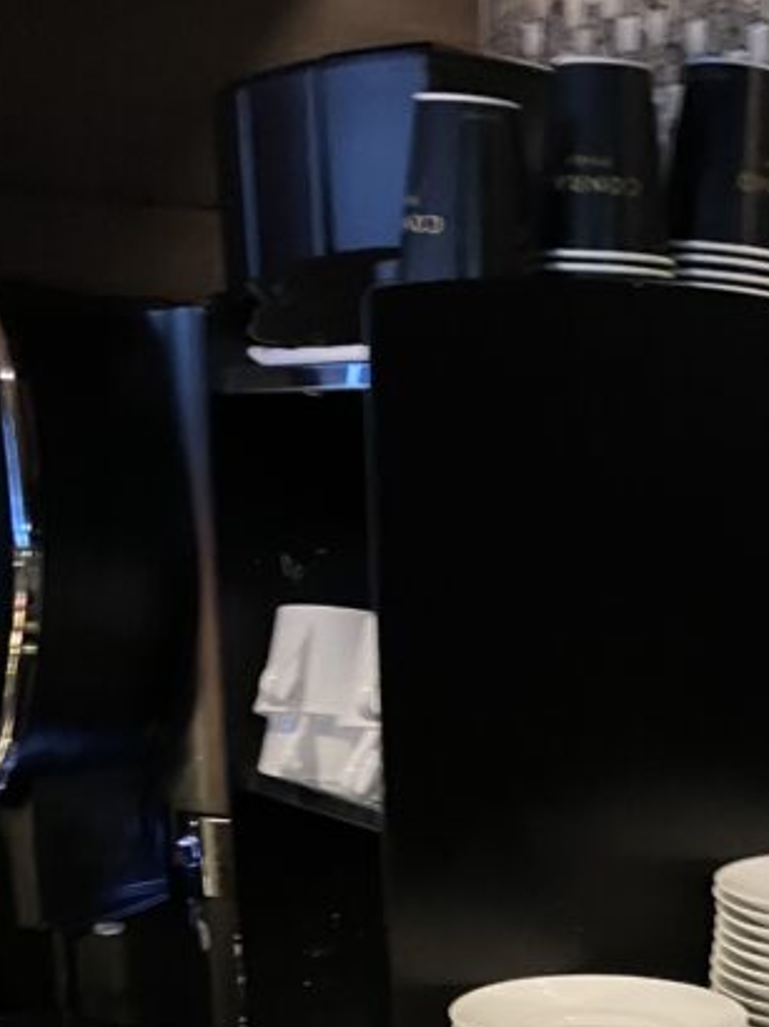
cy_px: 1237
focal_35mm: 70
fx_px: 2076
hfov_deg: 20.3
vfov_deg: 25.0
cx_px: 764
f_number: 1.8
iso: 640
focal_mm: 3.99
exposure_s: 1/19
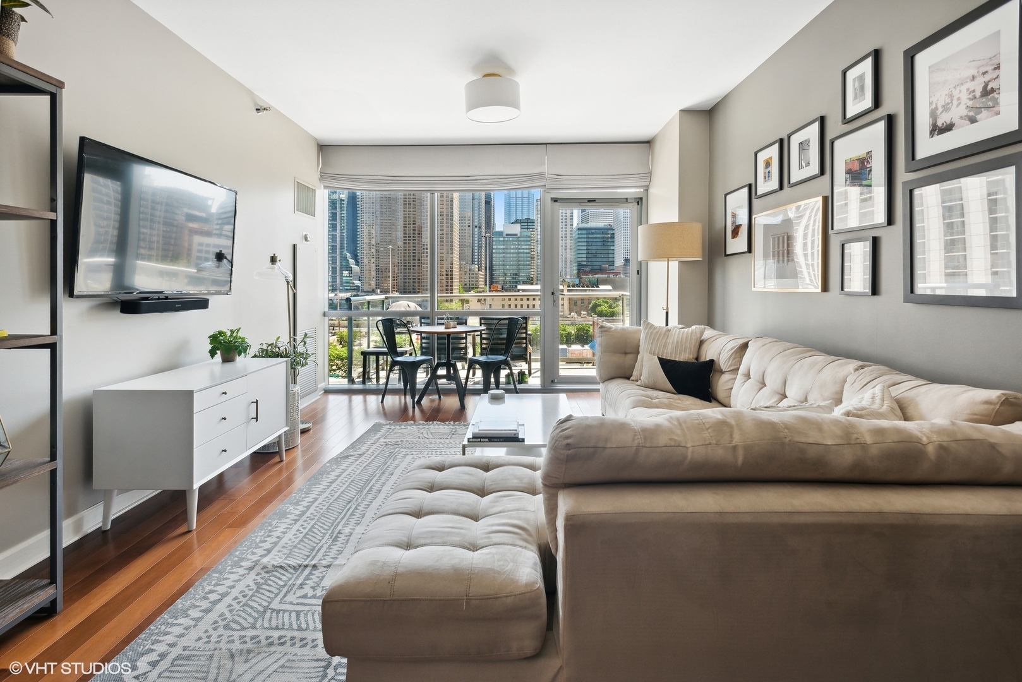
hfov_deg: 93.3
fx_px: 483
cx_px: 511
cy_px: 341
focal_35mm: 17
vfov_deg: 70.5
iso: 500
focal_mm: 17
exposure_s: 1/200
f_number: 8
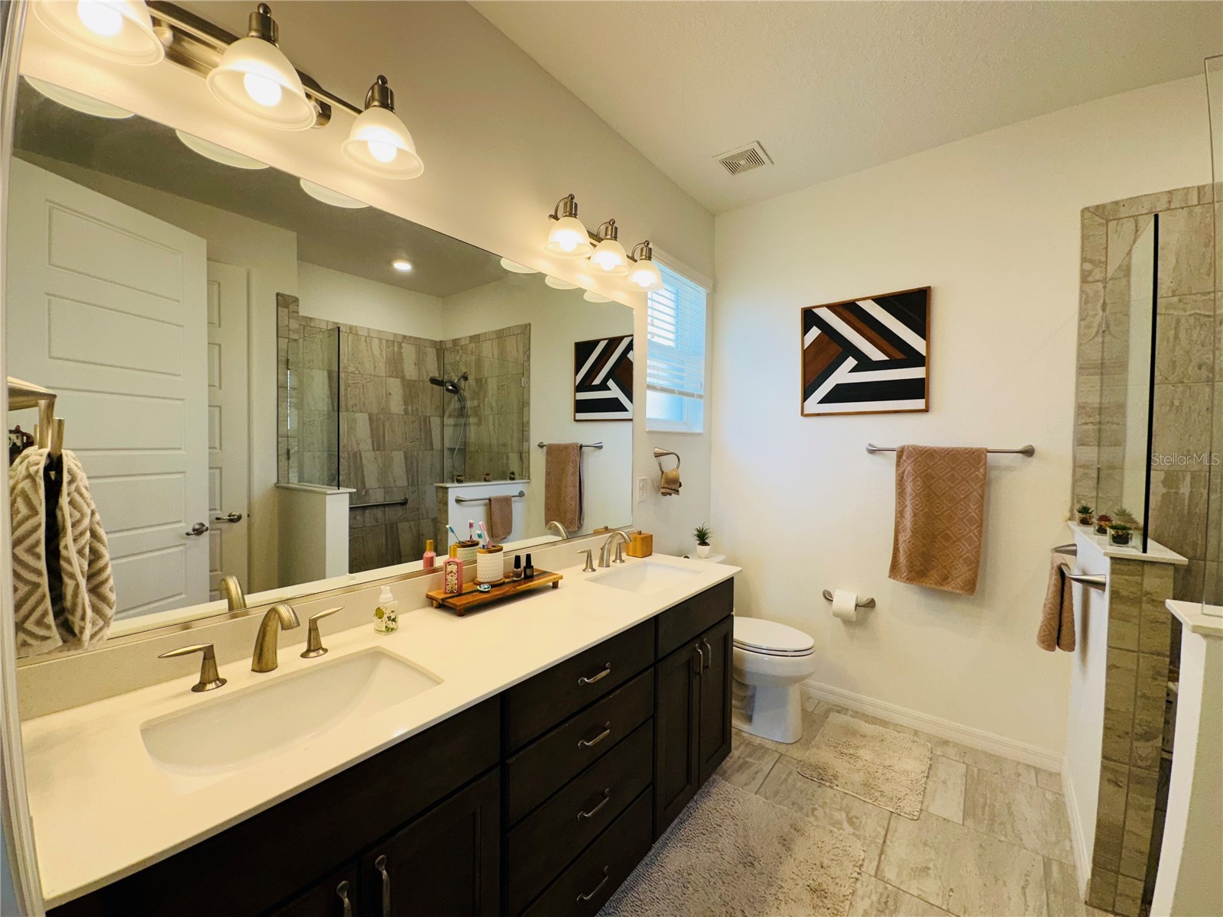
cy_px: 458
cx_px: 612
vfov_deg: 85.7
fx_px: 495
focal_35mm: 14
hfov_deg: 102.1
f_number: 2.2
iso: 64
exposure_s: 1/120
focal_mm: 2.22
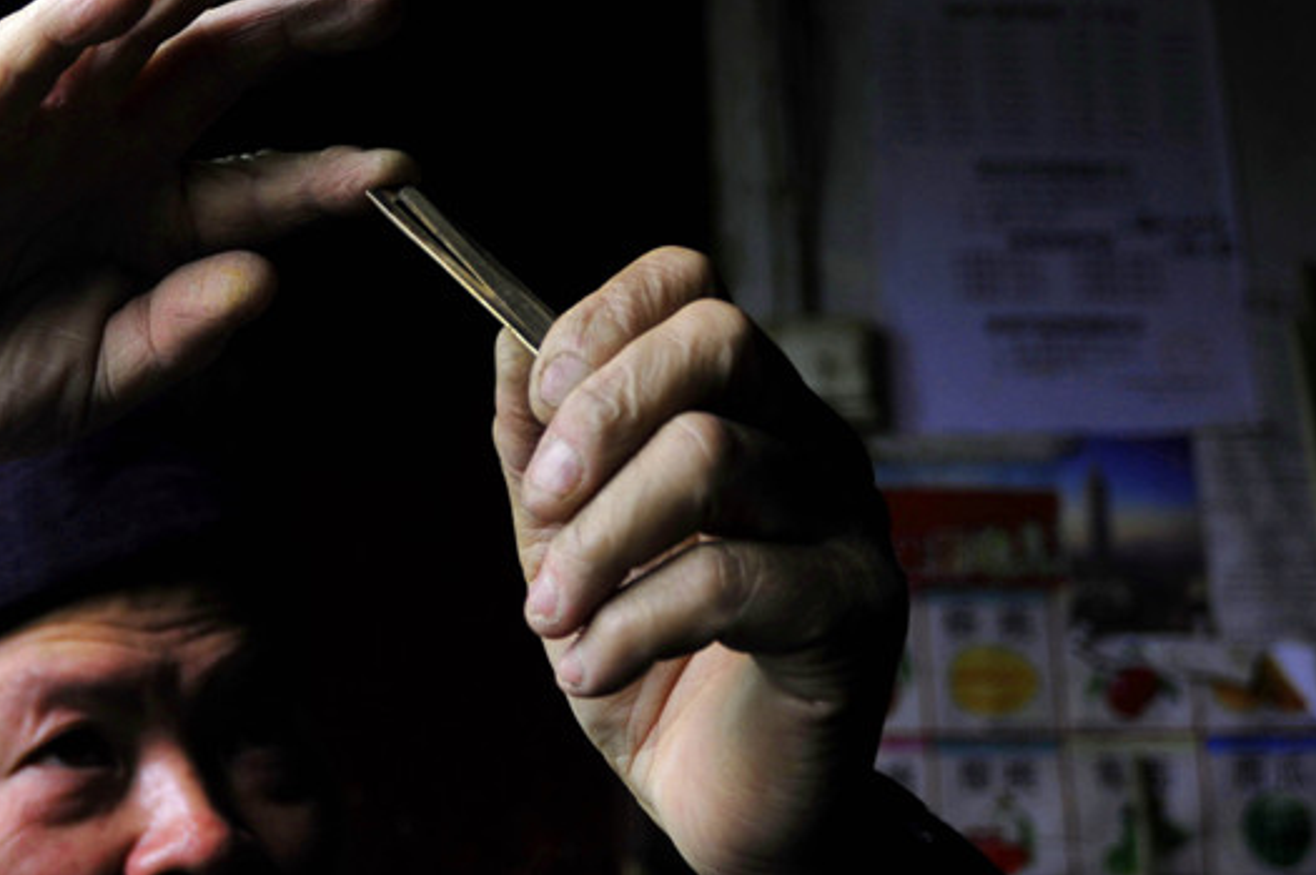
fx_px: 2191
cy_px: 369
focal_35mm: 60
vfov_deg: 22.6
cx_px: 326
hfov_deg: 32.8
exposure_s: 1/30
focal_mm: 35
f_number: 4.5
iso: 400
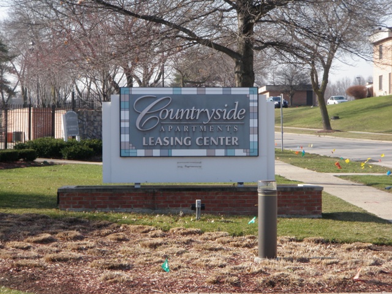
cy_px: 147
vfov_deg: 14.5
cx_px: 196
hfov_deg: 19.3
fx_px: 1155
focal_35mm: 102
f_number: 5.1
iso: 50
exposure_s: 1/160
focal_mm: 18.2
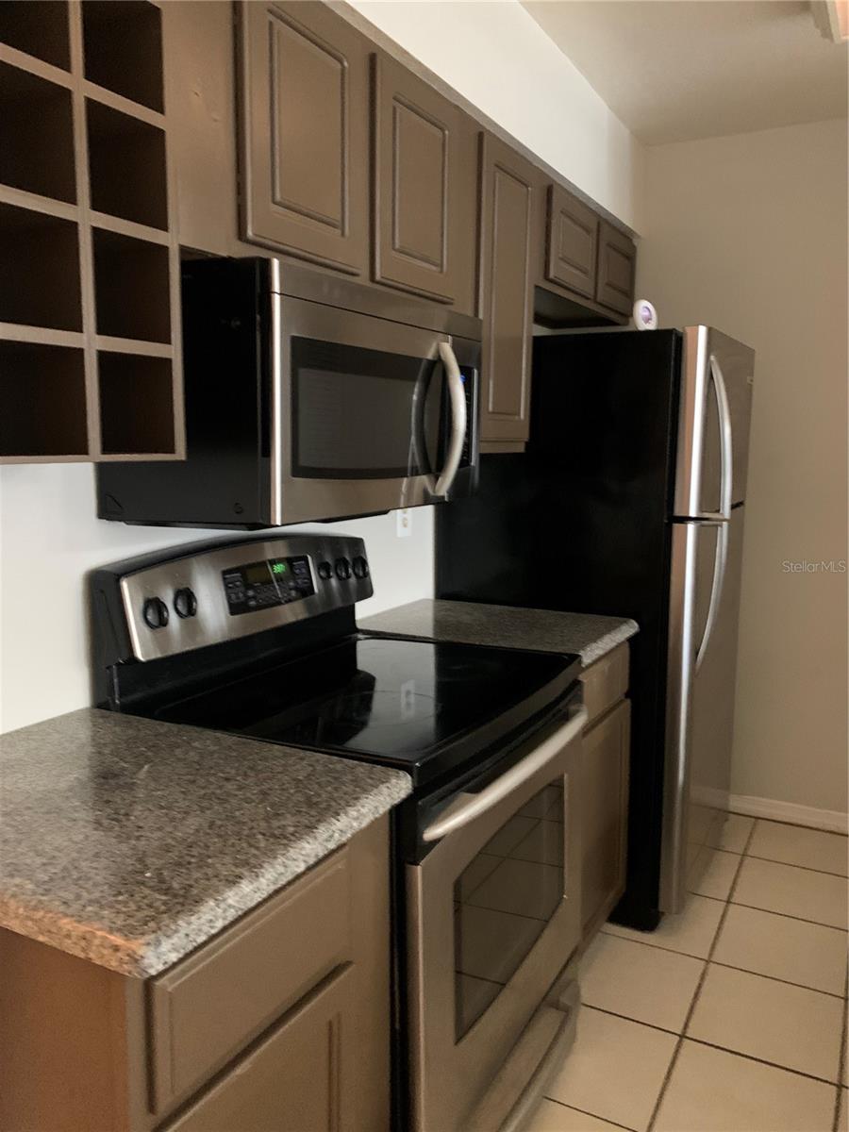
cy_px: 566
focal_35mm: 26
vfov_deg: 67.3
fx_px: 850
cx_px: 424
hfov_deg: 53.1
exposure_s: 1/24
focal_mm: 4.25
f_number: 1.8
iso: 640
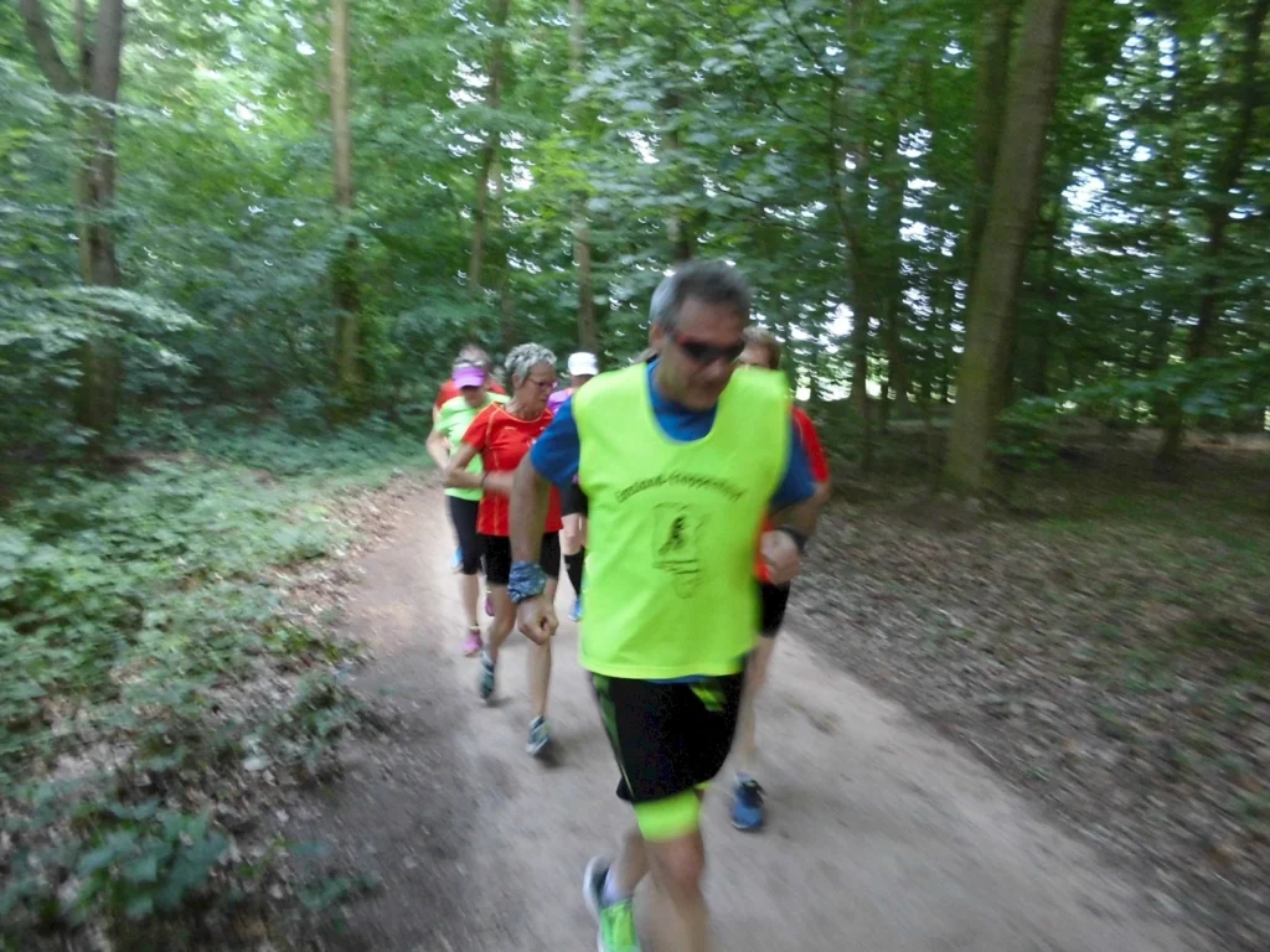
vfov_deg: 53.1
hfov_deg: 67.3
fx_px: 954
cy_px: 476
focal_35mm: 26
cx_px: 635
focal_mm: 4.6
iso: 400
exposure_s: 1/20
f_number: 3.2
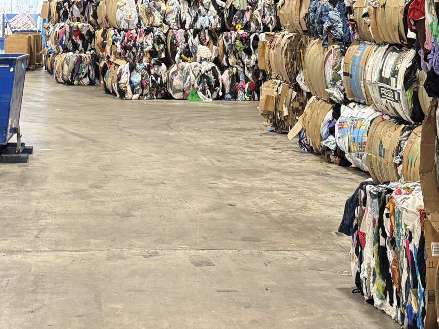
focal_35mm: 70
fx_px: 887
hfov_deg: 27.4
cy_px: 3
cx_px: 105
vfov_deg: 20.4
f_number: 1.78
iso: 320
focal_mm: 6.76
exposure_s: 1/60
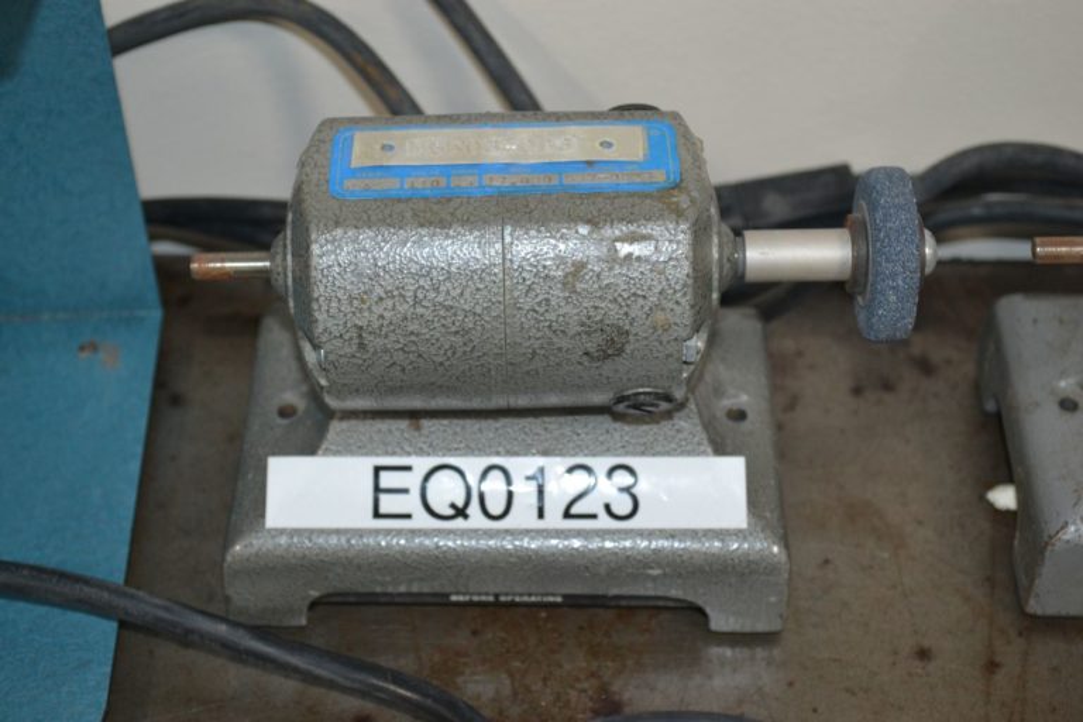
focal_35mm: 60
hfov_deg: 33.4
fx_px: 1805
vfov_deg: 22.6
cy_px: 361
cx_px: 542
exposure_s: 1/60
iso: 720
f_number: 5.3
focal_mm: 40
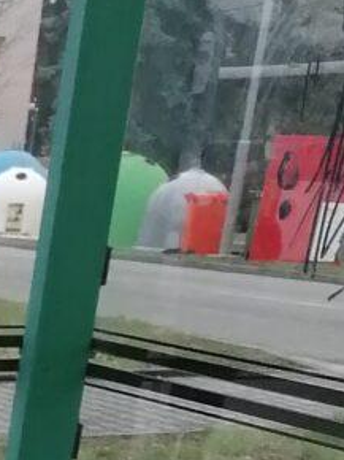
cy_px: 1072
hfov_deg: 8.7
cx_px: -566
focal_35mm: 149
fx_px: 1977
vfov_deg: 11.3
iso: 160
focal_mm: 4.75
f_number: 1.8
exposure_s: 1/481
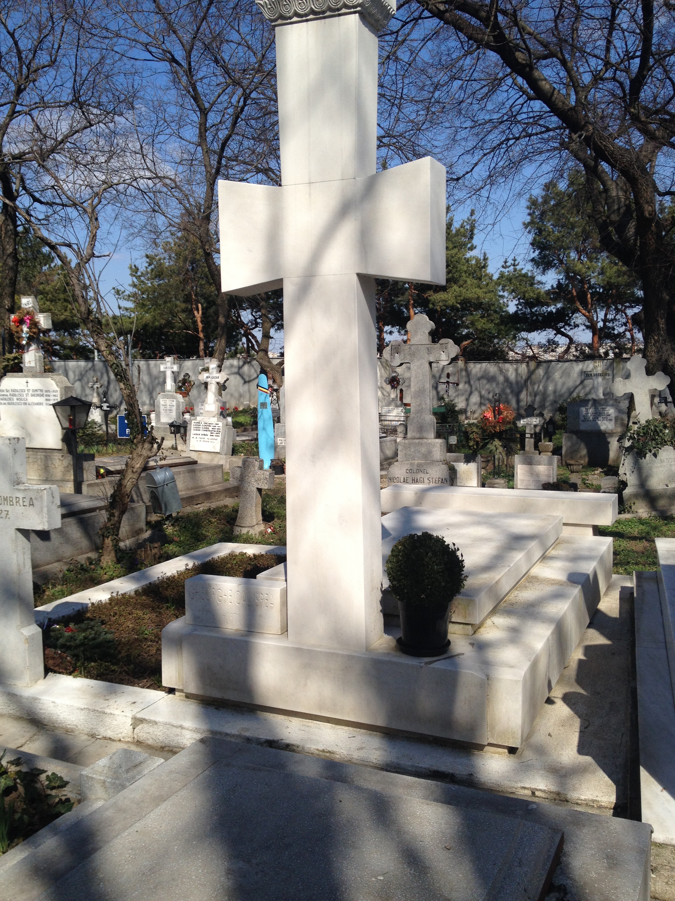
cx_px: 338
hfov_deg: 40.7
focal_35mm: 35
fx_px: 910
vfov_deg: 52.6
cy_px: 450
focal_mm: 4.28
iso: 50
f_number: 2.4
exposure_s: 1/2208
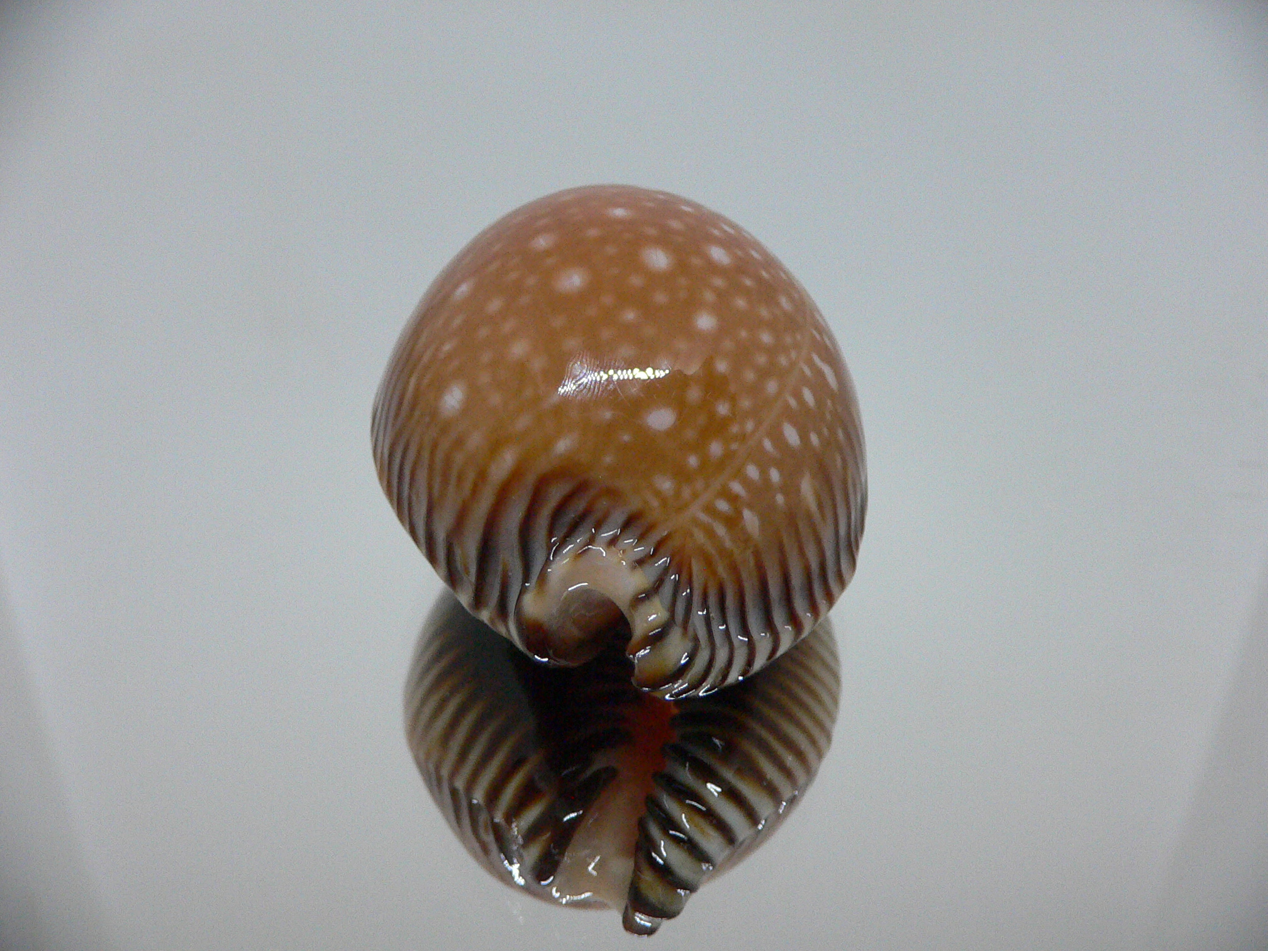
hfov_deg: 52.6
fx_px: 1282
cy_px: 476
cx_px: 634
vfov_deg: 40.7
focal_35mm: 35
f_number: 2.8
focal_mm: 4.6
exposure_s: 1/60
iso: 200
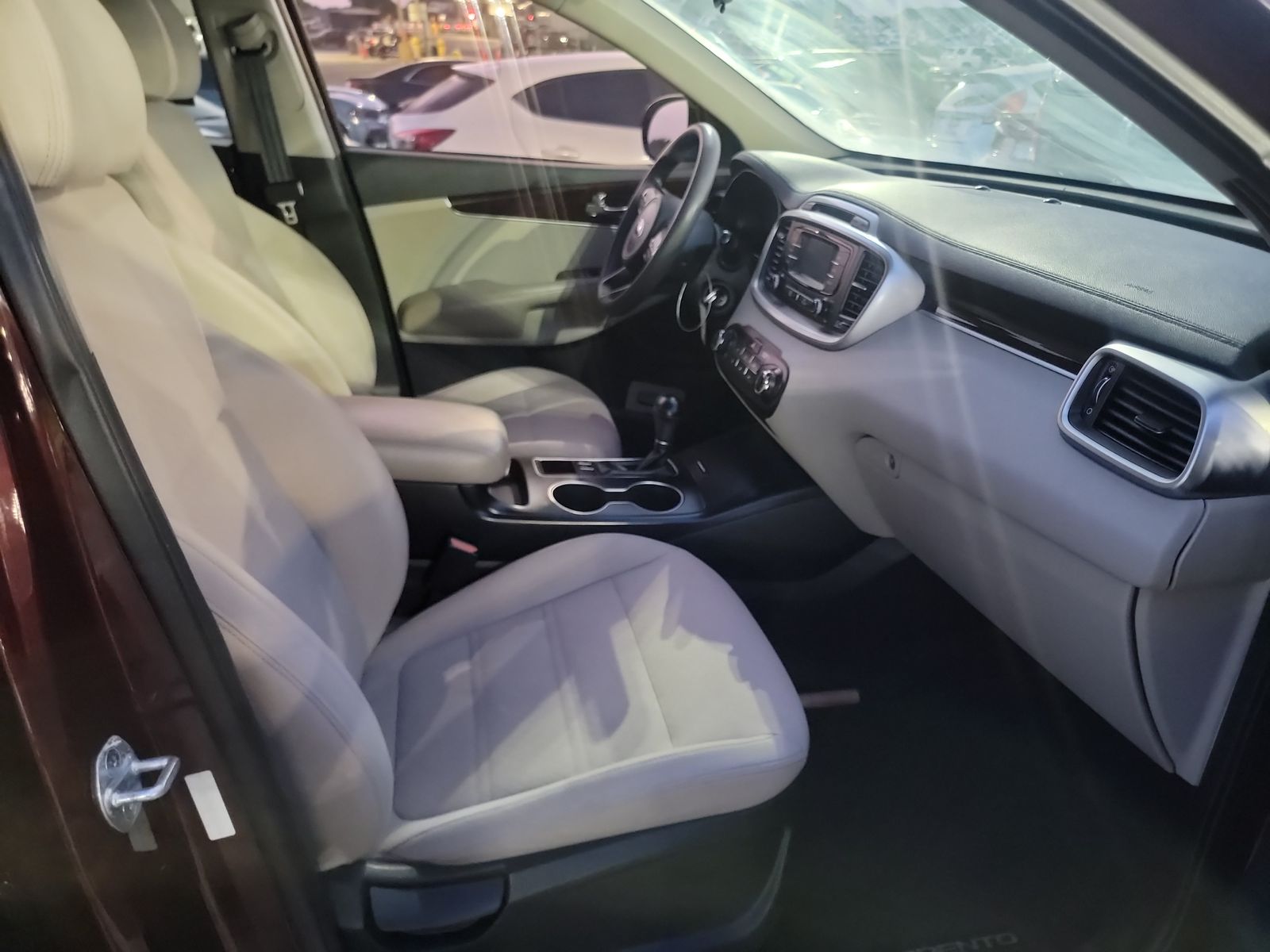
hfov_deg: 71.6
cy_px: 476
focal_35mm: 24
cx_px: 635
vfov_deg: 56.8
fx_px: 881
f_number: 1.8
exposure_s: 1/14
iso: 2073
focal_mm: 6.7
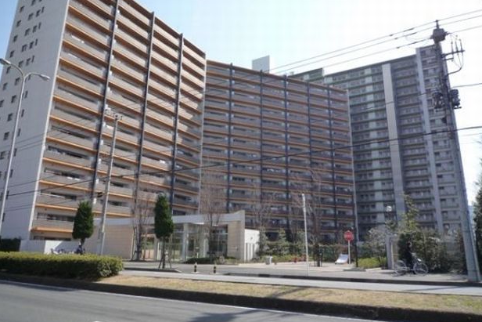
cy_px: 145
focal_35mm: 27
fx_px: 362
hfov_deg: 67.4
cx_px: 235
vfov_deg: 47.9
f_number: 4
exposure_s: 1/640
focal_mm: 4.4
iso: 160
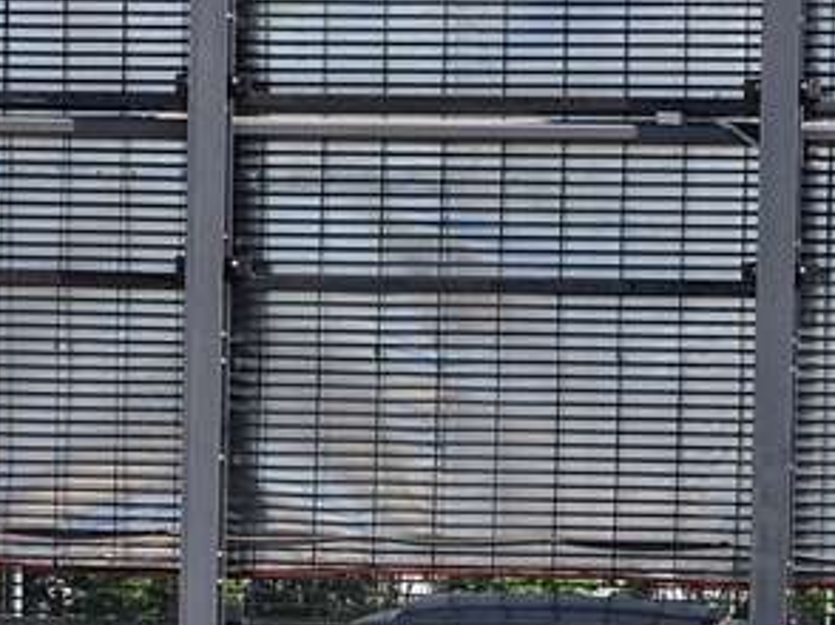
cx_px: 960
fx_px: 4917
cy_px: 697
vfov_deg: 7.2
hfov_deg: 9.6
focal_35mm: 204
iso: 200
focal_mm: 52
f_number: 9
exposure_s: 1/320
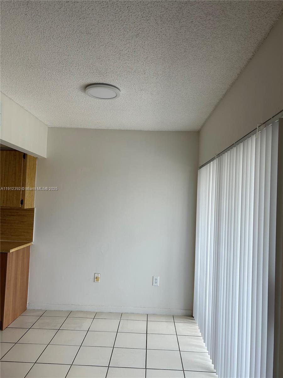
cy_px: 189
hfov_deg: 53.1
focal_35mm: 26
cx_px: 142
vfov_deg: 67.3
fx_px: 283
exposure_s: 1/439
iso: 50
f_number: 1.5
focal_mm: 5.7
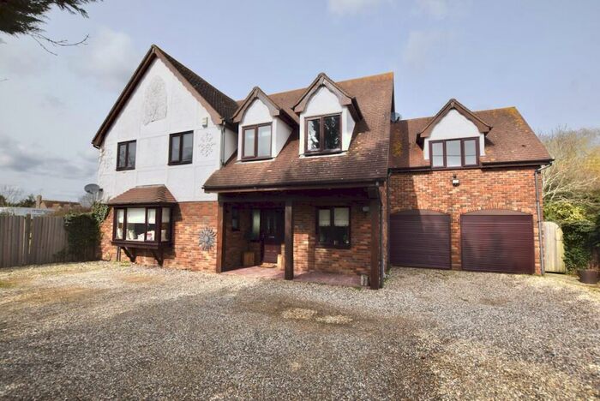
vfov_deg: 77.4
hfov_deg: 100.3
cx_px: 300
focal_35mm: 15
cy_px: 200
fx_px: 250
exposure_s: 1/200
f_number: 9
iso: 100
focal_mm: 10
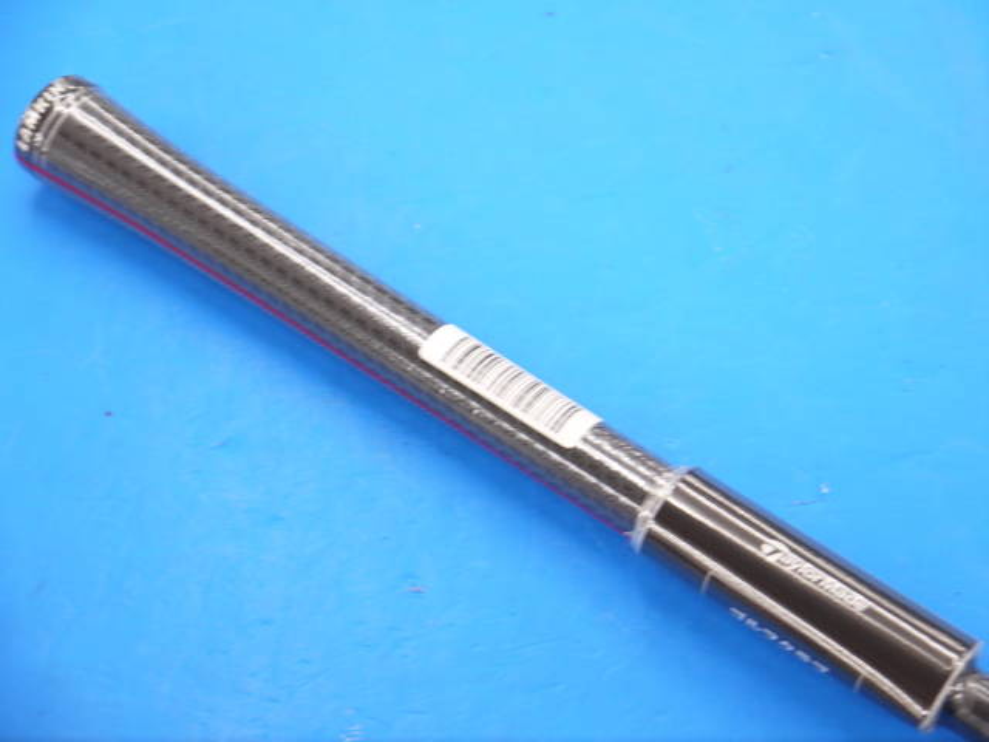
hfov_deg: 23.3
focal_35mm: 84
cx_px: 494
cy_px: 371
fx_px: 2400
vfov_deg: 17.6
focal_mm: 42
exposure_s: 1/80
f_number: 5.6
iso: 640
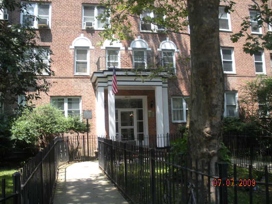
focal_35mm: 36
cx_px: 136
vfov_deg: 39.7
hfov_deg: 51.4
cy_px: 102
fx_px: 283
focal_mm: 6.3
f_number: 3.5
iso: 64
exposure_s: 1/123
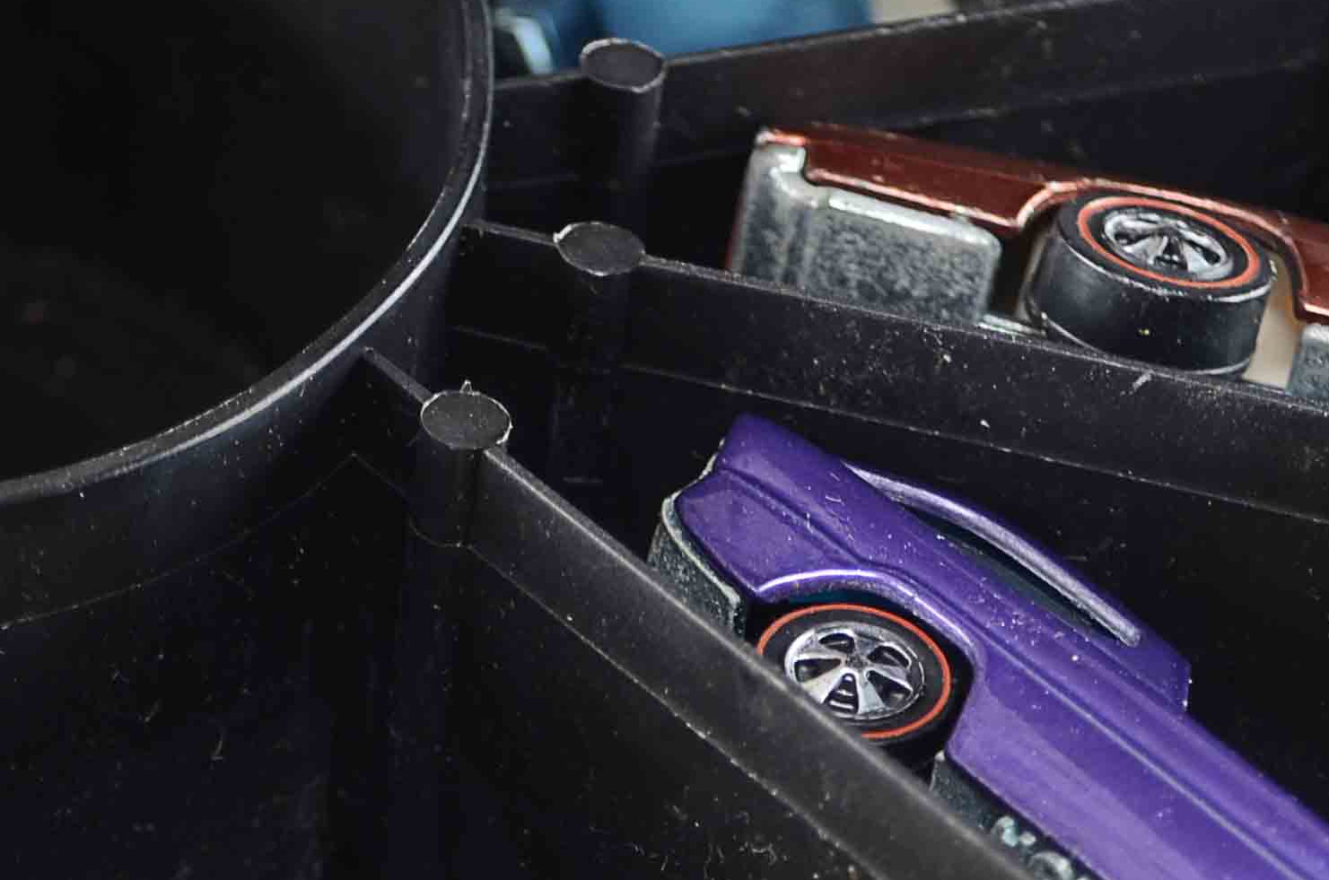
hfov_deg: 11.8
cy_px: 1186
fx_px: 6435
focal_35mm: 175
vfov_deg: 7.7
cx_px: 316
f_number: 5
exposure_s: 1/80
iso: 100
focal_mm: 35
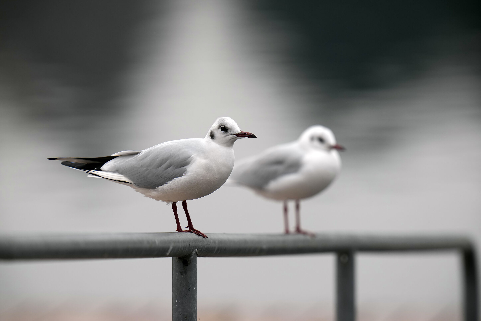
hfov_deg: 3.7
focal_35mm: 560
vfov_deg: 2.5
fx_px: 7482
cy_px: 160
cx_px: 240
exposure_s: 1/1000
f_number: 5
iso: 500
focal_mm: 560
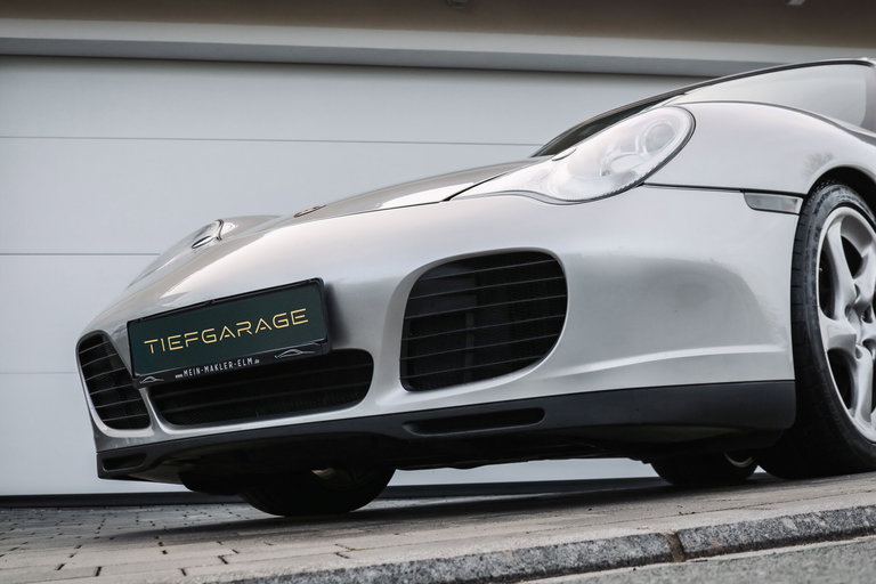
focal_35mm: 47
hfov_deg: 41.9
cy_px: 292
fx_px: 1144
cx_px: 438
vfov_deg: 28.6
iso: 125
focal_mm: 31.6
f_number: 4
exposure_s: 1/160
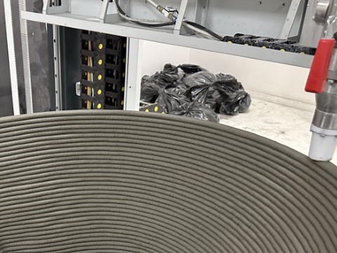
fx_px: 448
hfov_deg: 39.9
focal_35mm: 46
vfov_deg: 30.3
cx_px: 78
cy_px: 224
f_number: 1.78
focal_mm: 6.86
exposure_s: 1/50
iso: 500
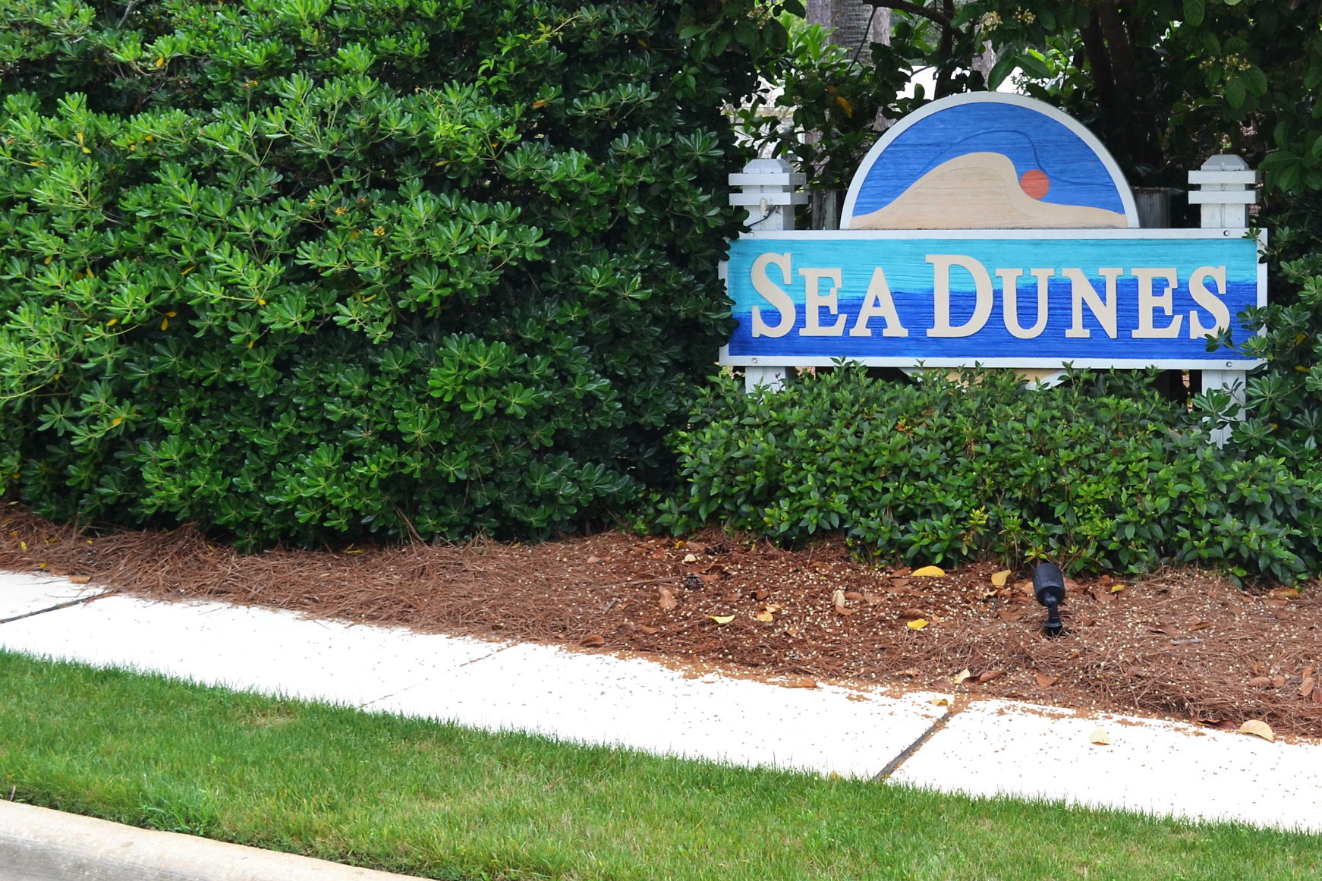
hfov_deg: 31.9
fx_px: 2276
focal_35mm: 62
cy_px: 220
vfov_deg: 21.7
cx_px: 957
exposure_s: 1/125
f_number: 5.6
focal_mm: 24
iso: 110
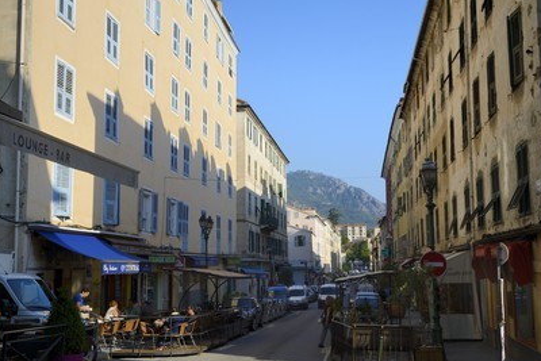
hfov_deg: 46.4
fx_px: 631
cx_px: 277
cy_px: 184
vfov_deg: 31.9
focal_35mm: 42
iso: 200
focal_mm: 40
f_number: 16
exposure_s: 1/160
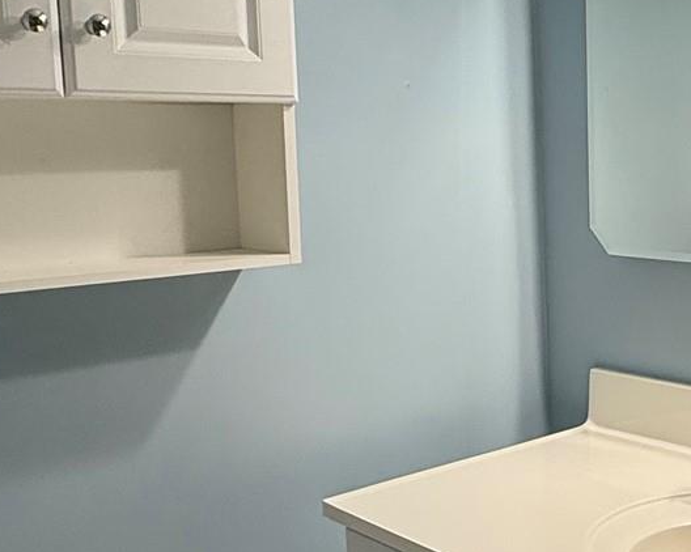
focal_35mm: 53
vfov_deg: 28.6
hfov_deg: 33.7
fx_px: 1083
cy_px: 275
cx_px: 609
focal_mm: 2.22
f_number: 2.2
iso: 160
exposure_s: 1/120
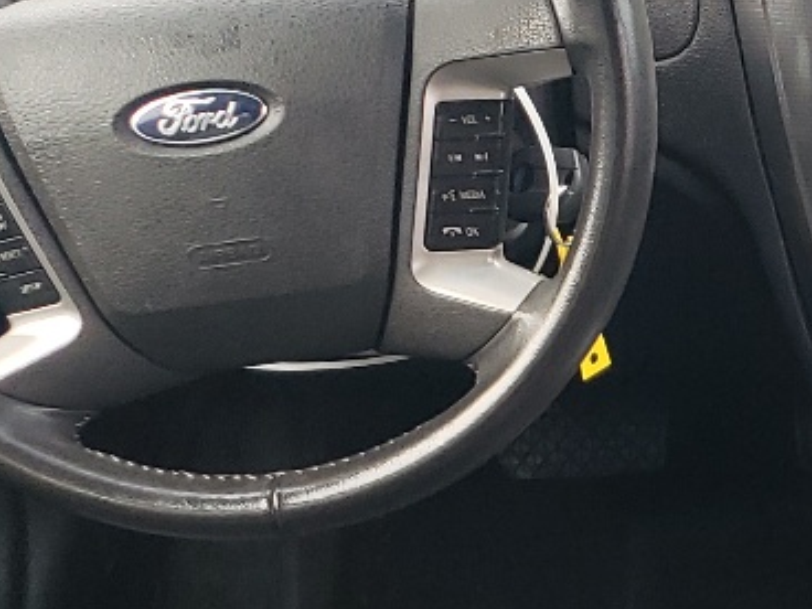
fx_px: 2651
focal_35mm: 113
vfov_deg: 12.8
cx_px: 1150
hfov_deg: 16.2
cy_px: 741
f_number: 1.5
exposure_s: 1/100
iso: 69
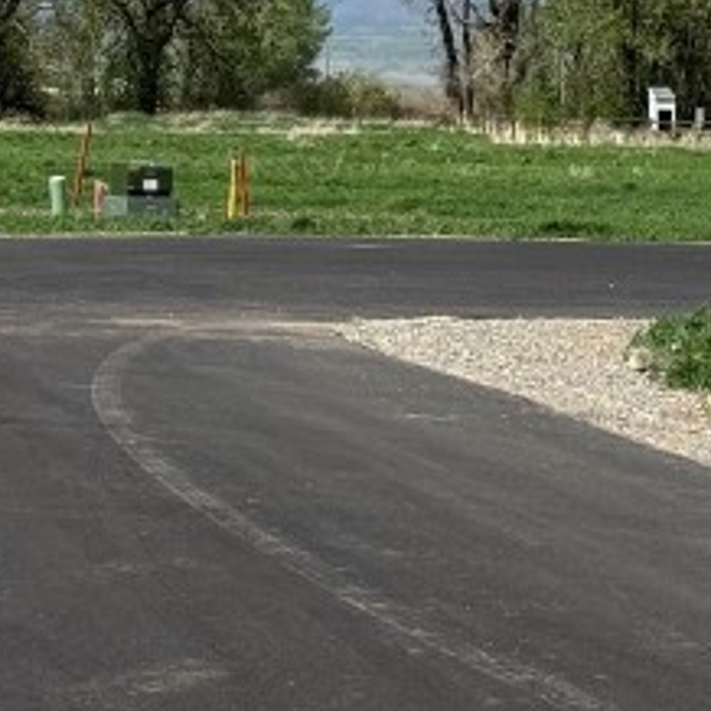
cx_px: 685
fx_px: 4624
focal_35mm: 199
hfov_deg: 8.7
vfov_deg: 8.8
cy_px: 62
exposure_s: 1/7092
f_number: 1.78
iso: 64
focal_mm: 6.76
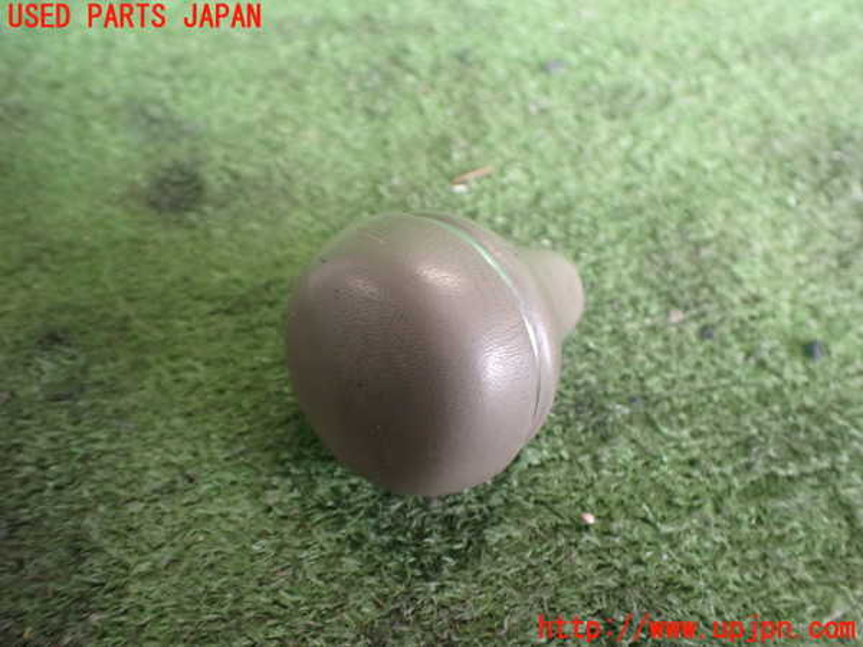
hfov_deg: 60.0
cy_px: 324
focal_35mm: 30
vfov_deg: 46.8
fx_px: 748
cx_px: 432
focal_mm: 5.4
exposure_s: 1/100
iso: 800
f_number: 2.3
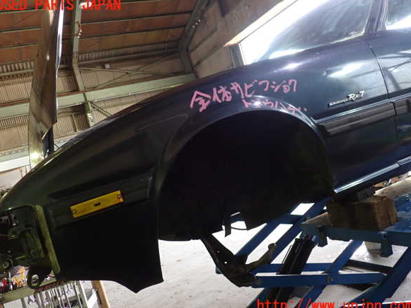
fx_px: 368
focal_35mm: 31
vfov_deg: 45.4
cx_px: 204
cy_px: 156
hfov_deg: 58.4
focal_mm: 5.4
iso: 250
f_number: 2.3
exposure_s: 1/30
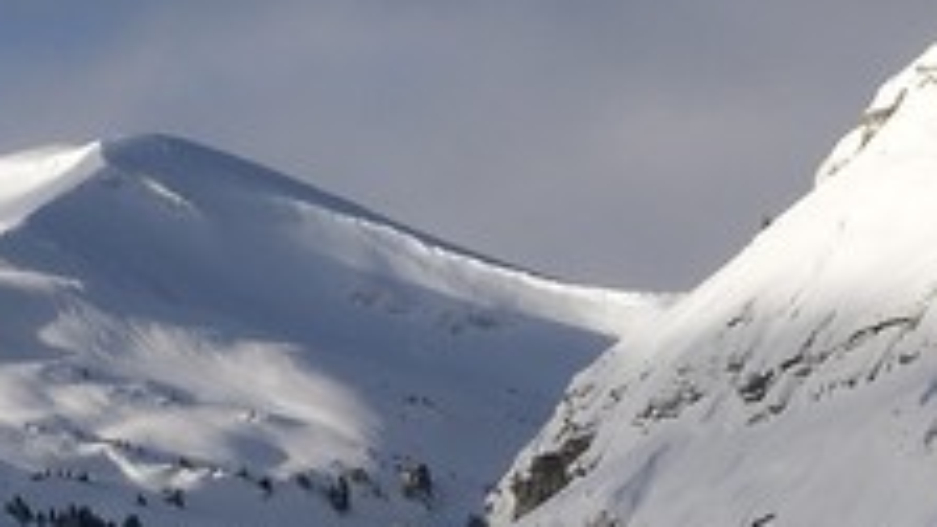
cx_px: -2087
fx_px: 18907
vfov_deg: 1.6
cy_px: 1510
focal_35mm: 761
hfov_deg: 2.8
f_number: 11
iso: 200
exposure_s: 1/500
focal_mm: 102
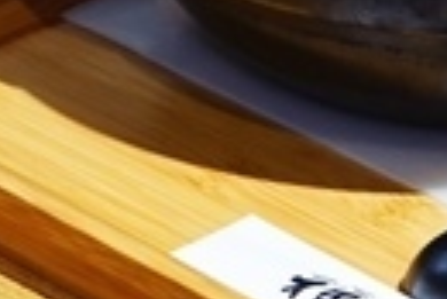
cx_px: 402
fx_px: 4201
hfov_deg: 6.1
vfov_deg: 4.1
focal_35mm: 338
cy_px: -36
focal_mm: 55
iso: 1000
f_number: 5
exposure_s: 1/60
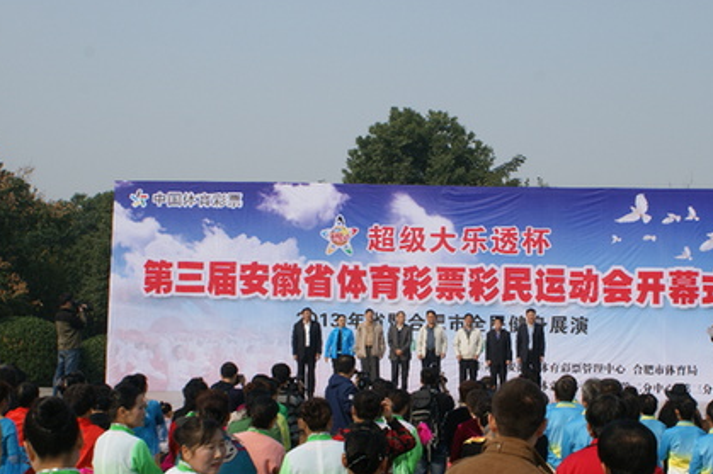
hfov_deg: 36.8
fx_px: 1069
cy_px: 242
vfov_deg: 25.0
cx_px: 419
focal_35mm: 54
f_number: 11
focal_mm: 28
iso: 100
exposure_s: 1/160
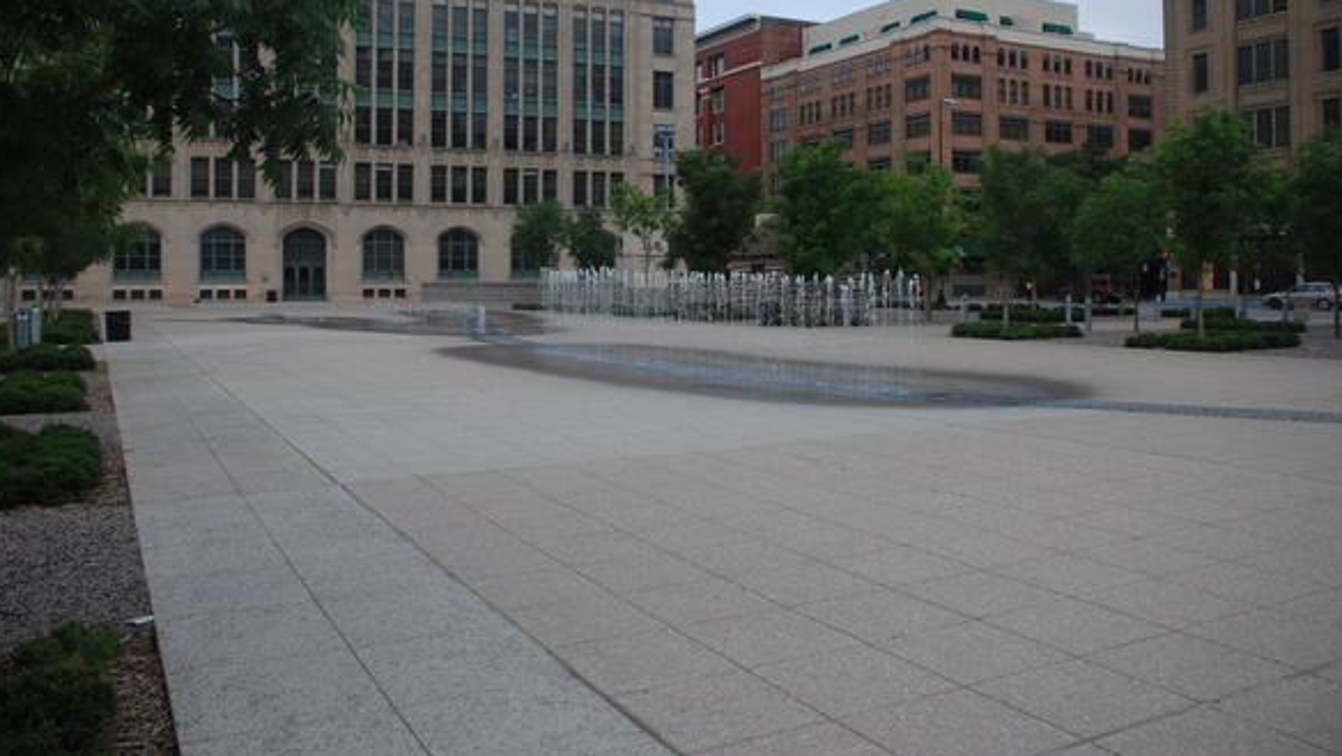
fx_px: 1104
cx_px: 632
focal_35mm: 31
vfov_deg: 37.6
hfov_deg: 62.6
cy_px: 285
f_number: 3.5
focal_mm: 18
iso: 200
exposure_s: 1/1000
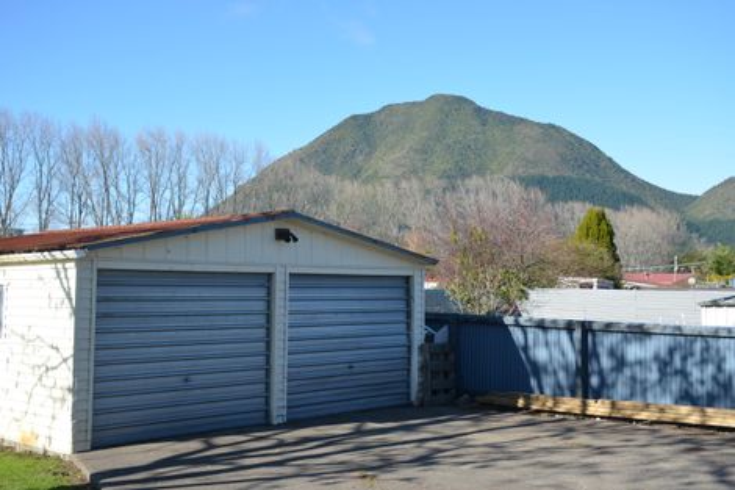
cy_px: 245
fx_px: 827
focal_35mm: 40
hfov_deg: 47.9
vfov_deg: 33.0
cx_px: 368
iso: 140
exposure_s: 1/250
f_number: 8
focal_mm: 27
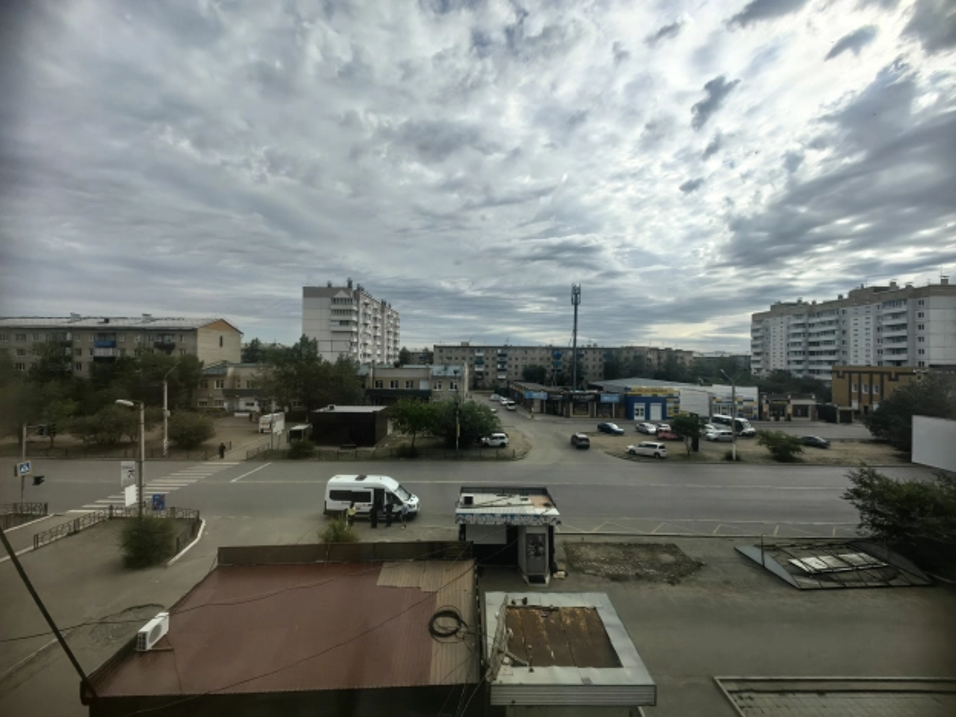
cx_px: 478
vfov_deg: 89.9
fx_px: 359
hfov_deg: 106.2
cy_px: 358
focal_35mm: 13
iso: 50
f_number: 2.2
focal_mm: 1.76
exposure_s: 1/4785
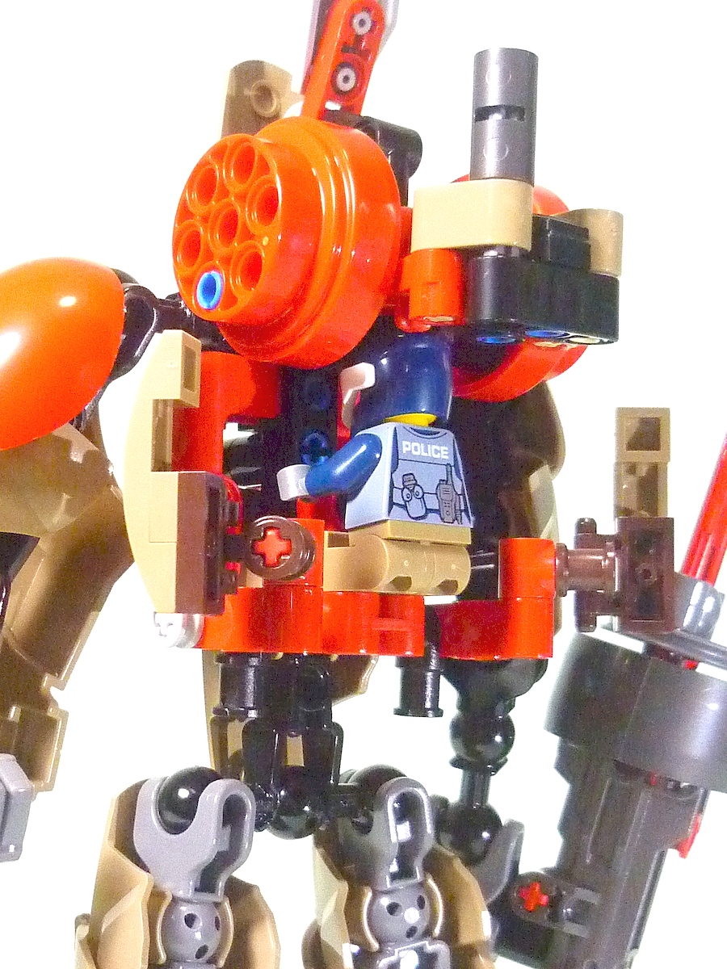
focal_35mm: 64
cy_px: 484
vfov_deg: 30.3
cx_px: 364
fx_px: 1792
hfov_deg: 22.9
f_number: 2.9
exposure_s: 1/60
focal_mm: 5.9
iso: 800
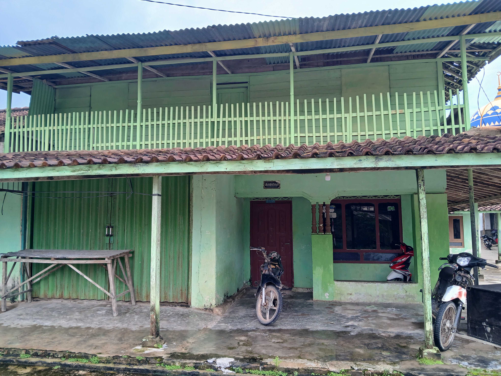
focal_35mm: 26
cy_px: 188
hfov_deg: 67.3
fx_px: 376
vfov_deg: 53.1
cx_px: 250
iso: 20
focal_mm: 3.98
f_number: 1.8
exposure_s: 1/147
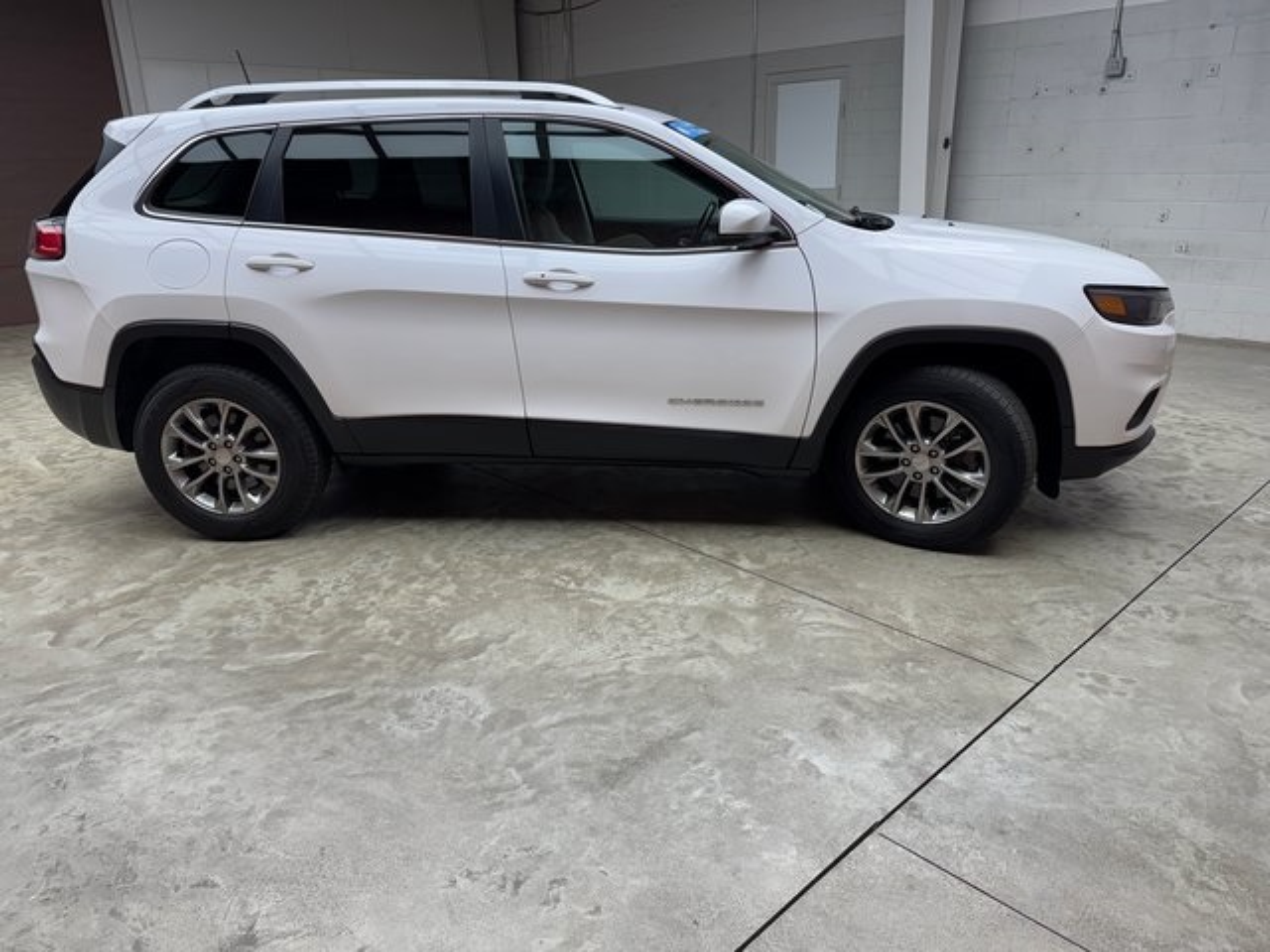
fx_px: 881
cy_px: 476
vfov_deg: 56.8
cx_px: 635
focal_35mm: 24
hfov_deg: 71.6
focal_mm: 6.76
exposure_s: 1/209
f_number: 1.78
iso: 64
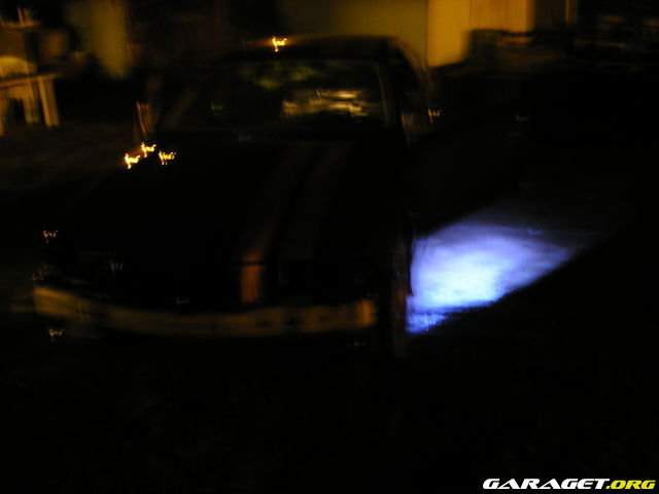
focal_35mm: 38
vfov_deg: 37.7
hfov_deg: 49.0
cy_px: 247
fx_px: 723
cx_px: 330
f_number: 2.8
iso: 200
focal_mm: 7.8
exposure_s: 4
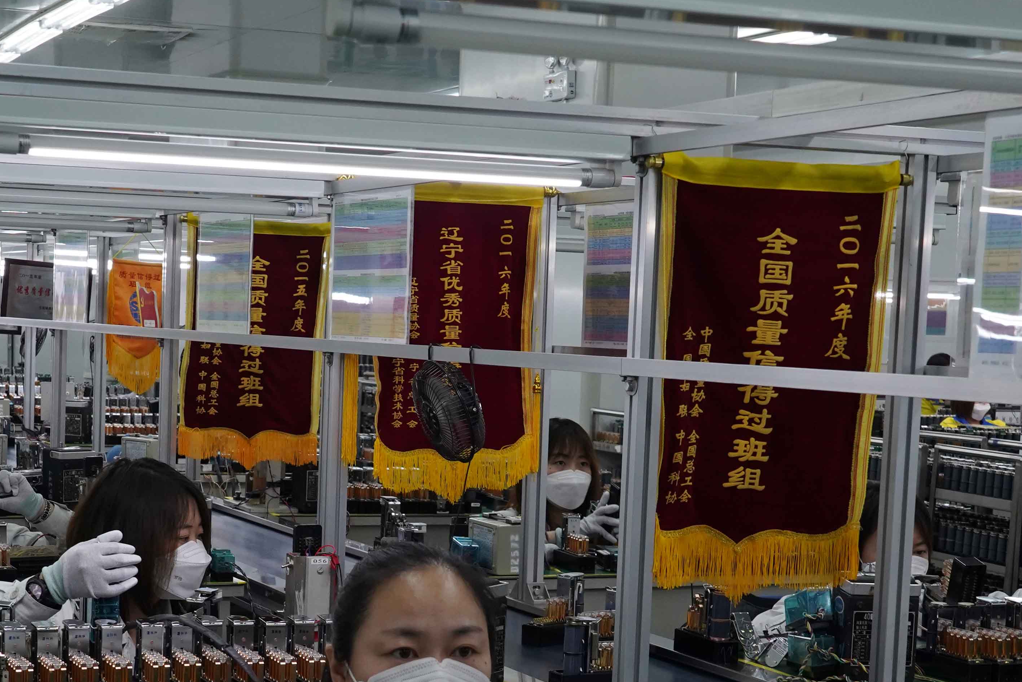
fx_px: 2044
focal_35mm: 72
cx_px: 381
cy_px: 586
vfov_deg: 18.7
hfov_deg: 28.0
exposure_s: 1/160
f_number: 8
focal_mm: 34
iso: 2000
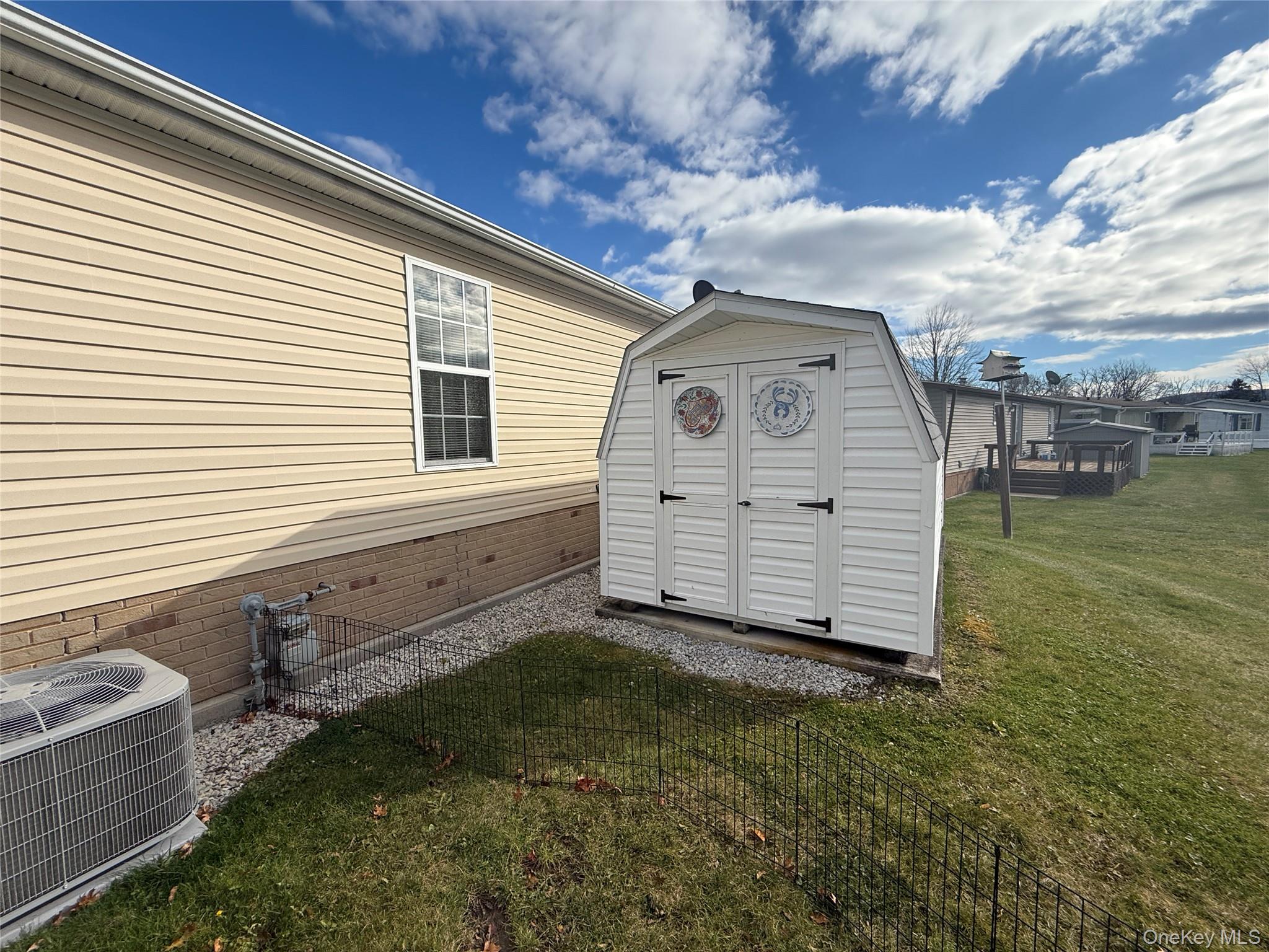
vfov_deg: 85.7
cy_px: 476
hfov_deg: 102.1
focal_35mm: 14
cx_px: 634
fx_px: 513
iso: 50
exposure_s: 1/2165
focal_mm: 2.22
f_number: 2.2
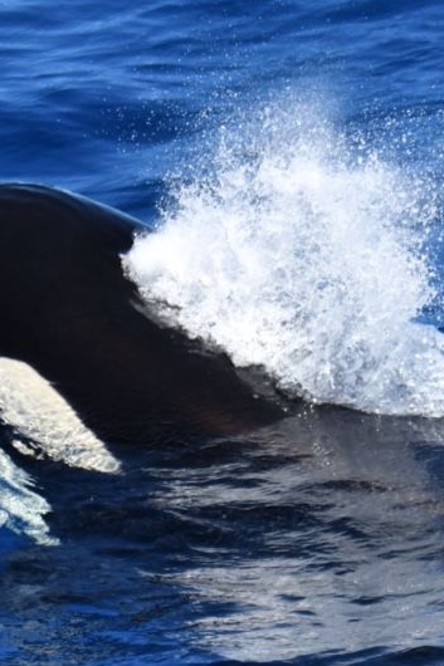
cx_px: 192
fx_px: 5868
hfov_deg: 4.3
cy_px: 334
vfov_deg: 6.5
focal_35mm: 317
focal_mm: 210
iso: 1400
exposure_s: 1/8000
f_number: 5.3
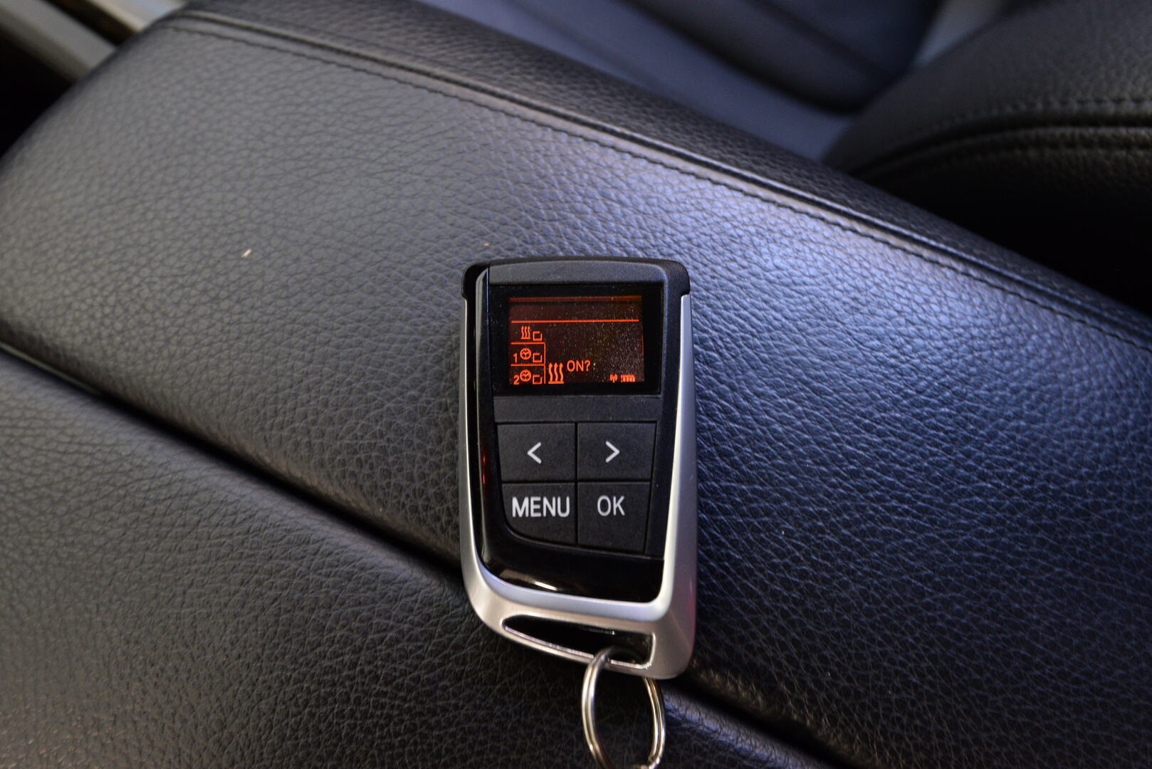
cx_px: 576
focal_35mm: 35
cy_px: 384
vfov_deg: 37.9
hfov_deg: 54.4
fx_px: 1120
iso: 2000
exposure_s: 1/10
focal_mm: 35
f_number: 6.3
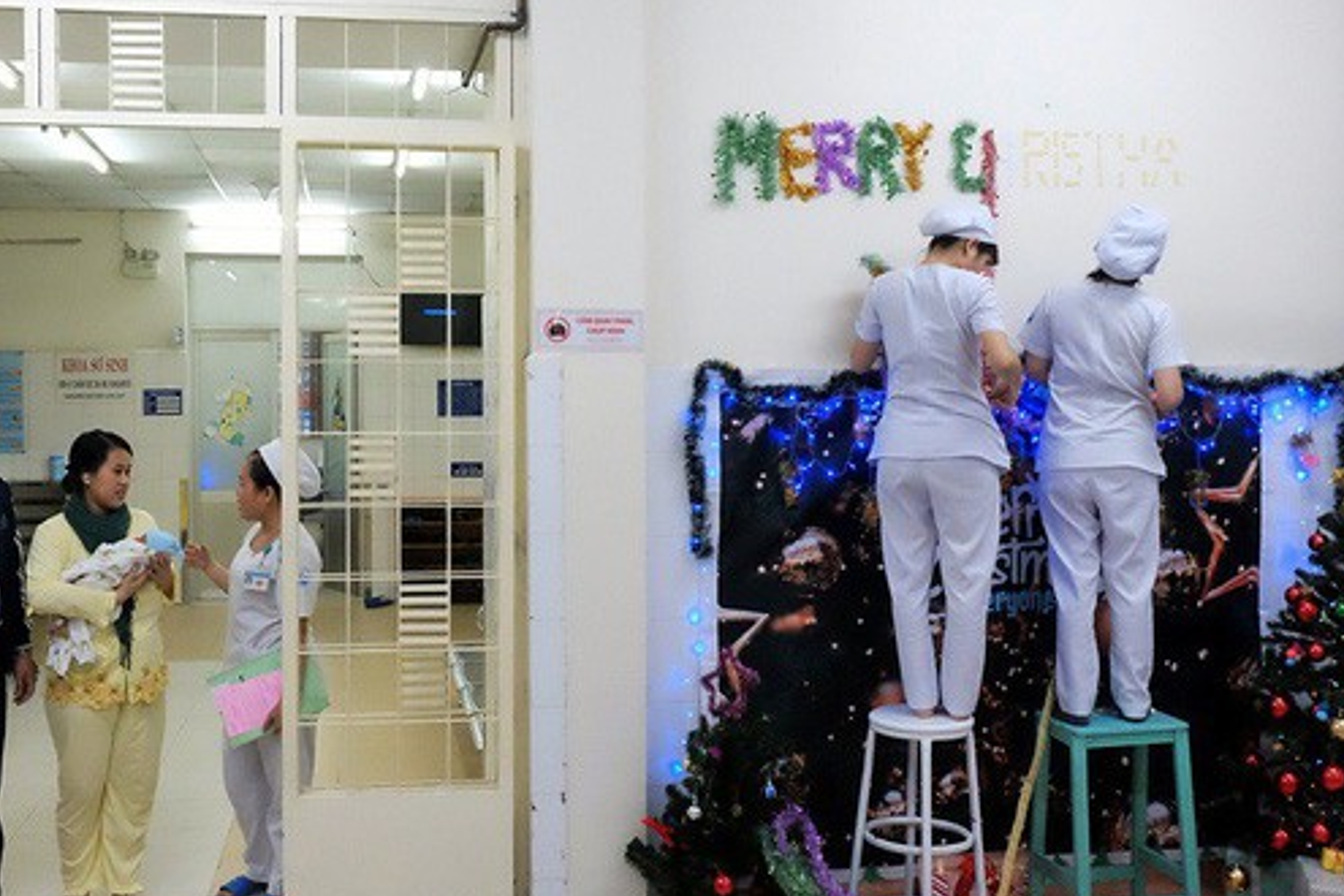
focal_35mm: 36
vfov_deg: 36.9
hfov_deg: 53.0
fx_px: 1344
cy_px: 440
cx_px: 589
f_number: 5.6
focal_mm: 18
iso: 6400
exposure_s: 1/110
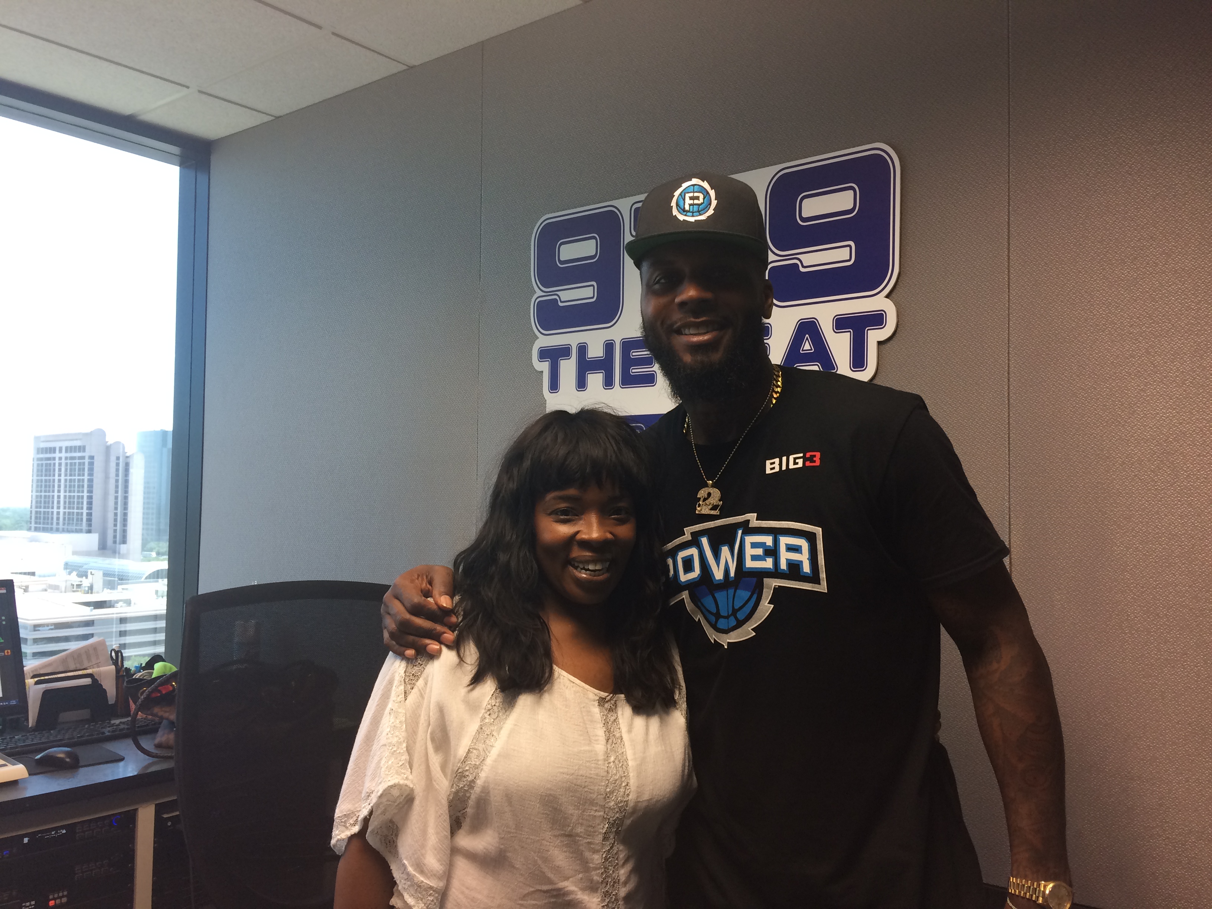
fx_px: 1015
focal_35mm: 29
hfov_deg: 61.7
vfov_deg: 48.2
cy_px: 454
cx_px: 606
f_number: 2.2
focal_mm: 4.15
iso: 50
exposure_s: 1/30
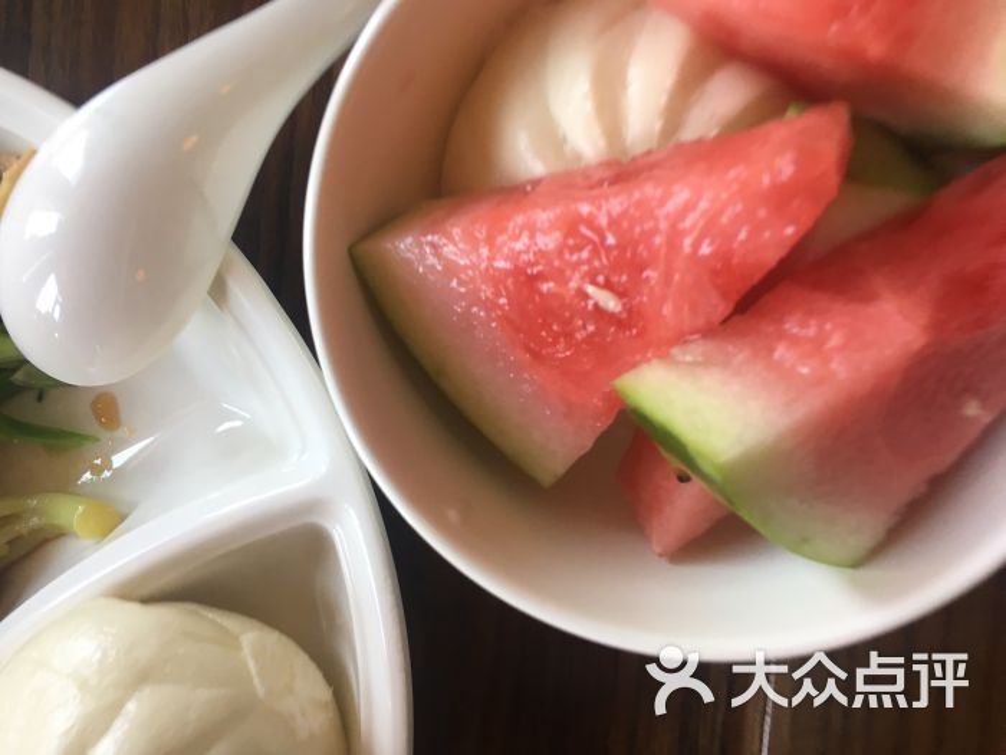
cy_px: 378
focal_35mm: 29
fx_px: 843
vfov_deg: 48.2
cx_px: 503
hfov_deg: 61.7
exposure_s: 1/33
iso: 40
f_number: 2.2
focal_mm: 4.15
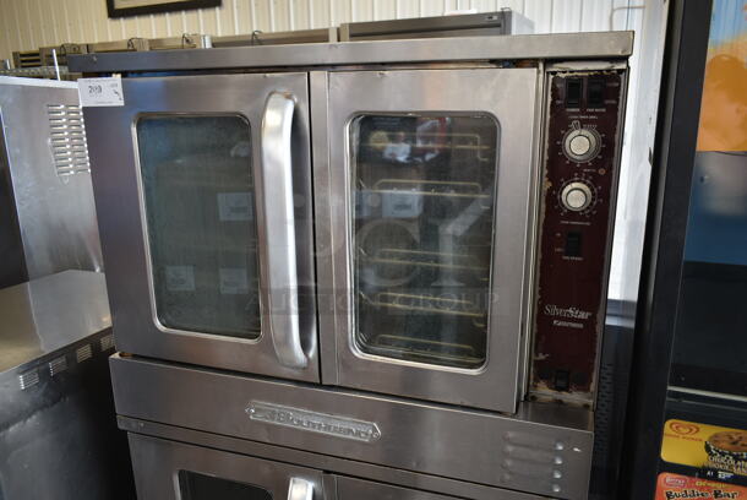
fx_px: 561
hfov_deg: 67.3
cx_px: 374
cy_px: 250
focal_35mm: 27
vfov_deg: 48.0
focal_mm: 18
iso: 180
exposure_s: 1/30
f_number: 3.5
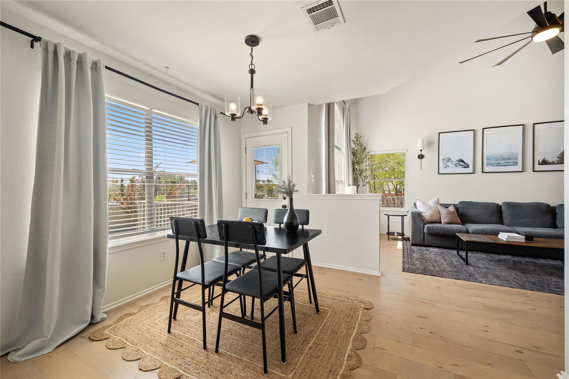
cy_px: 190
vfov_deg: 81.2
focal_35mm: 14
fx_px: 221
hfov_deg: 104.3
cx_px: 284
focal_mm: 14
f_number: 8
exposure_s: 1/15
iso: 250
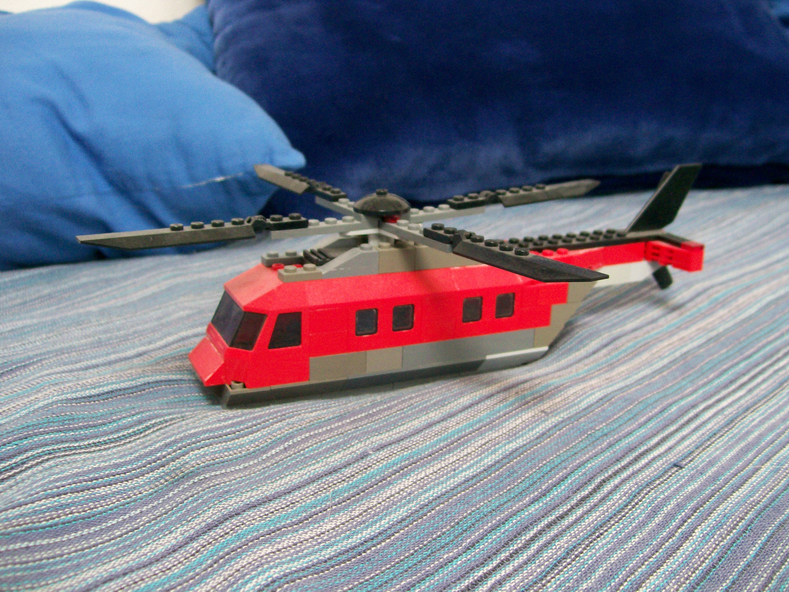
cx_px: 394
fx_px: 821
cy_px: 296
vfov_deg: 39.7
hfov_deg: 51.4
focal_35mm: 36
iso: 160
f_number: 2.7
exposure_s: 1/23.1
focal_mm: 6
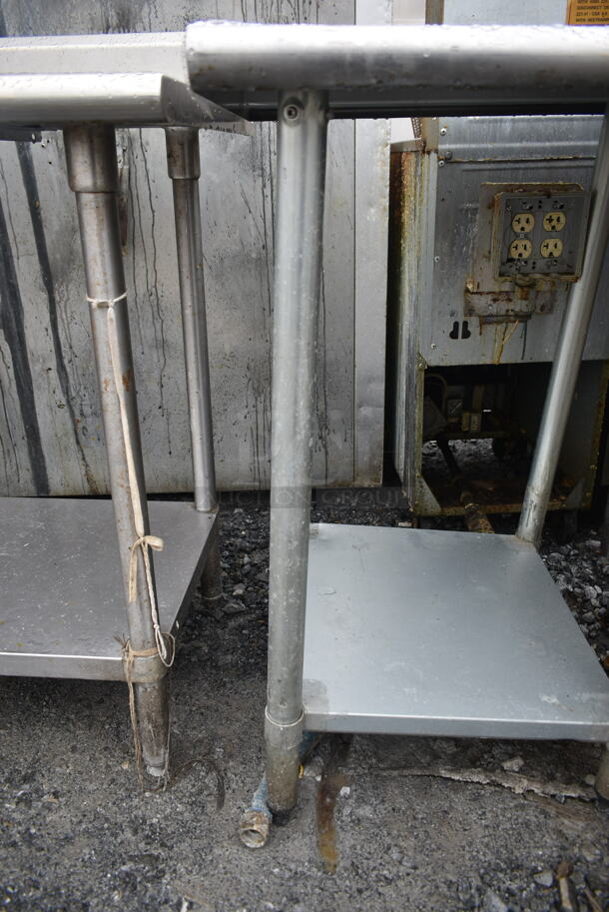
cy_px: 456
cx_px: 304
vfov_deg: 67.3
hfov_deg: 48.0
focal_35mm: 27
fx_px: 684
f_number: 4.5
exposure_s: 1/80
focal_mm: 18
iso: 100
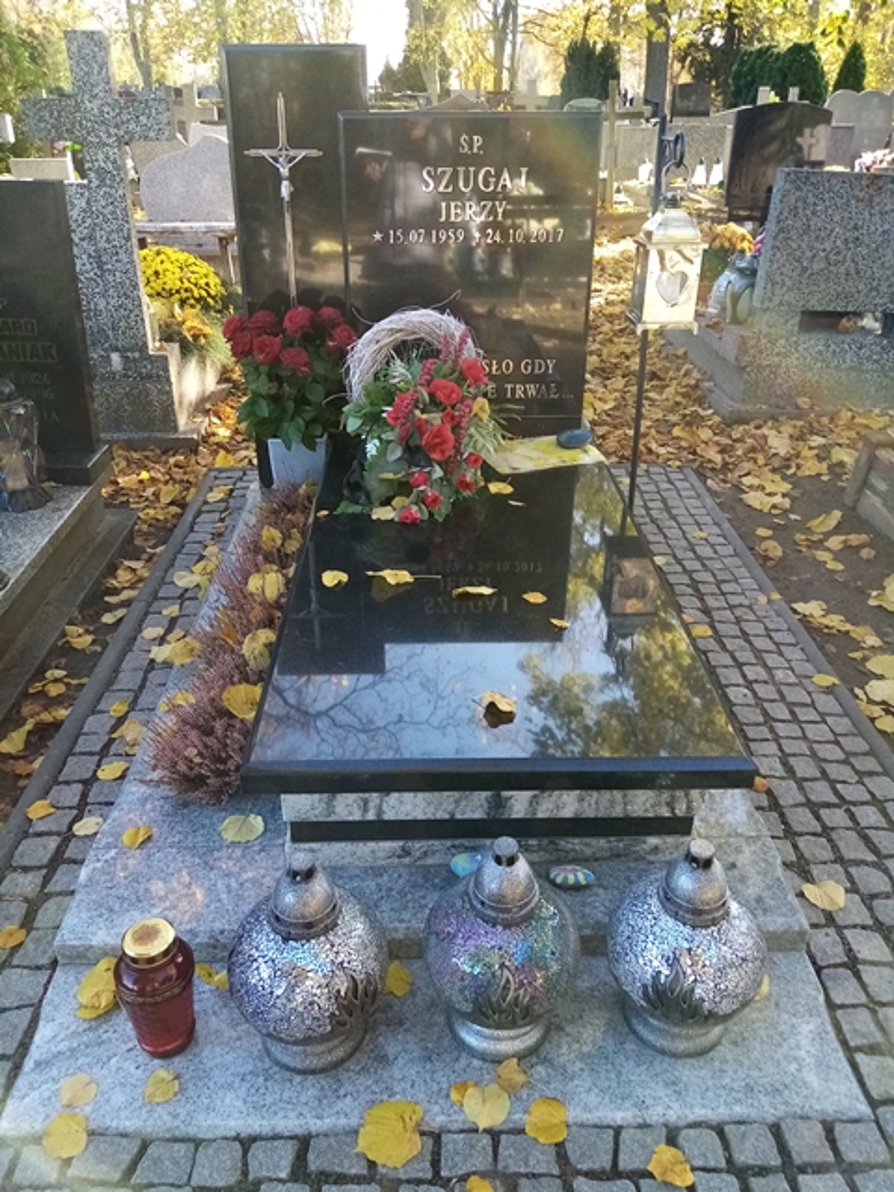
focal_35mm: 26
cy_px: 596
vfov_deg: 67.3
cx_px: 447
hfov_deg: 53.1
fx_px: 895
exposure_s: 1/111
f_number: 1.8
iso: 107
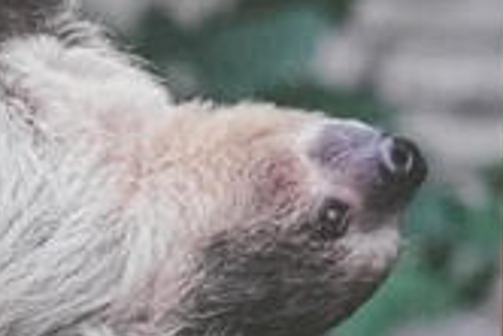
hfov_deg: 9.2
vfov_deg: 6.2
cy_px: 440
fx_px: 3104
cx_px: 106
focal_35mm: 222
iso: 1600
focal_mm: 24
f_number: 8
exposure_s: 1/1000
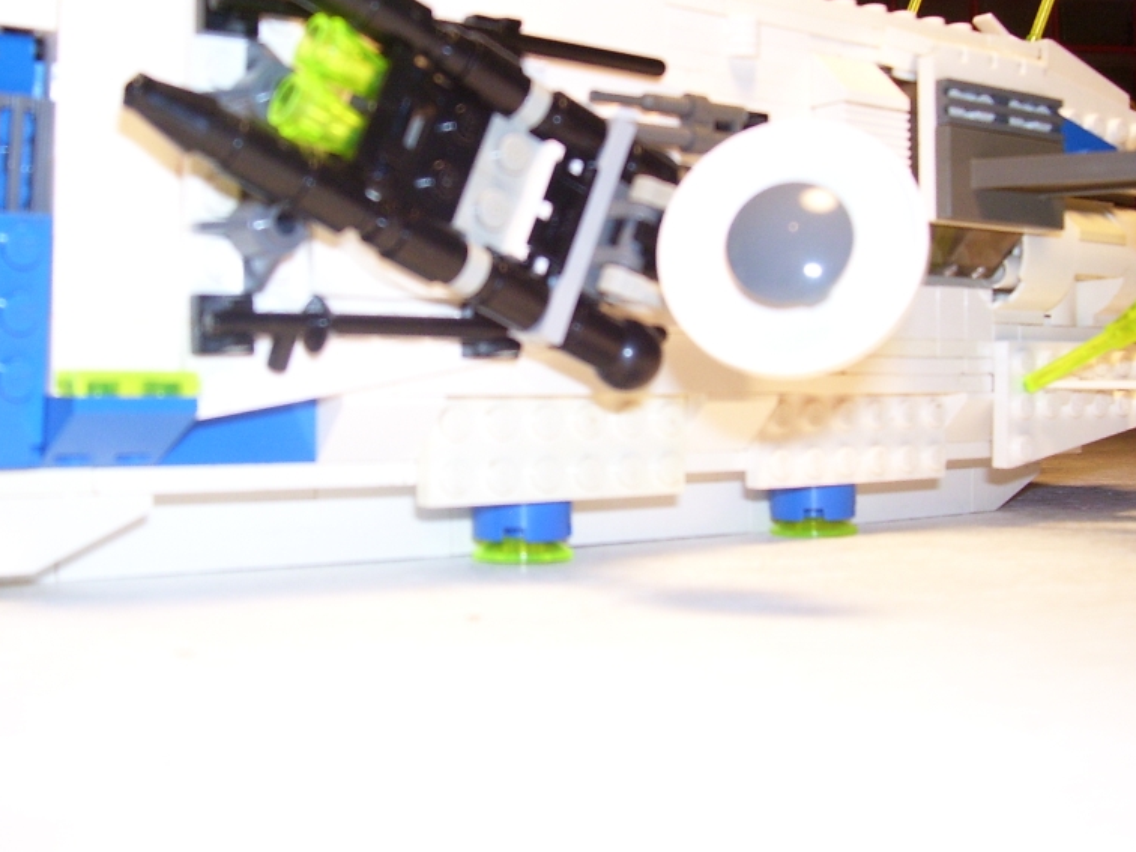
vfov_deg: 32.1
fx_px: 1477
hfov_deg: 42.0
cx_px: 488
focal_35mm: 45
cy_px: 341
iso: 125
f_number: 2.7
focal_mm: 5.6
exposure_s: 1/60
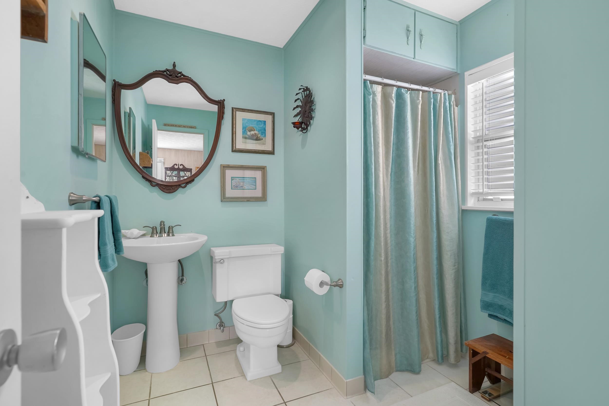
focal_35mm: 17
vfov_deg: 70.4
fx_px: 288
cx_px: 304
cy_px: 203
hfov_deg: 93.3
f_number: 8
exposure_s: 1/2
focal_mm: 17
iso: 100
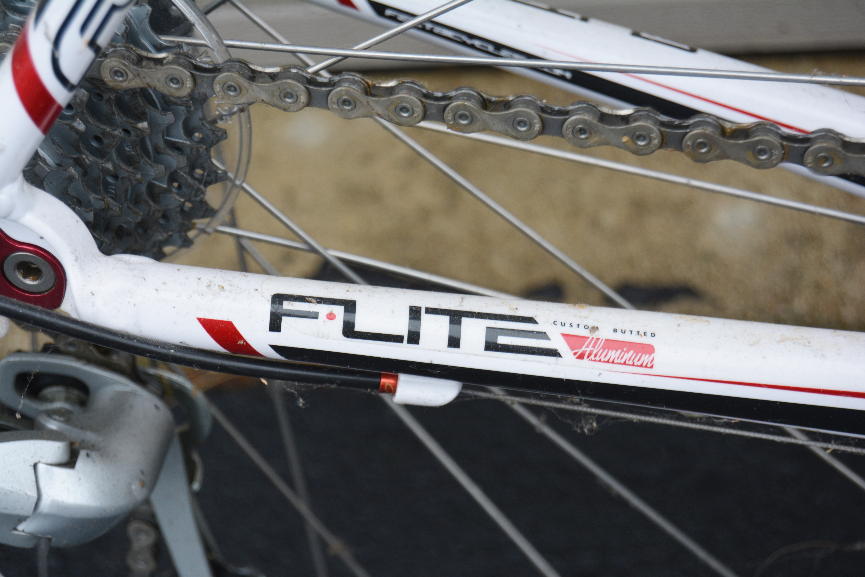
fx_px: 1982
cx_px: 432
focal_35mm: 82
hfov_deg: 24.6
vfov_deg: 16.6
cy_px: 288
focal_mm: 55
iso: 280
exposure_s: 1/125
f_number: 5.6
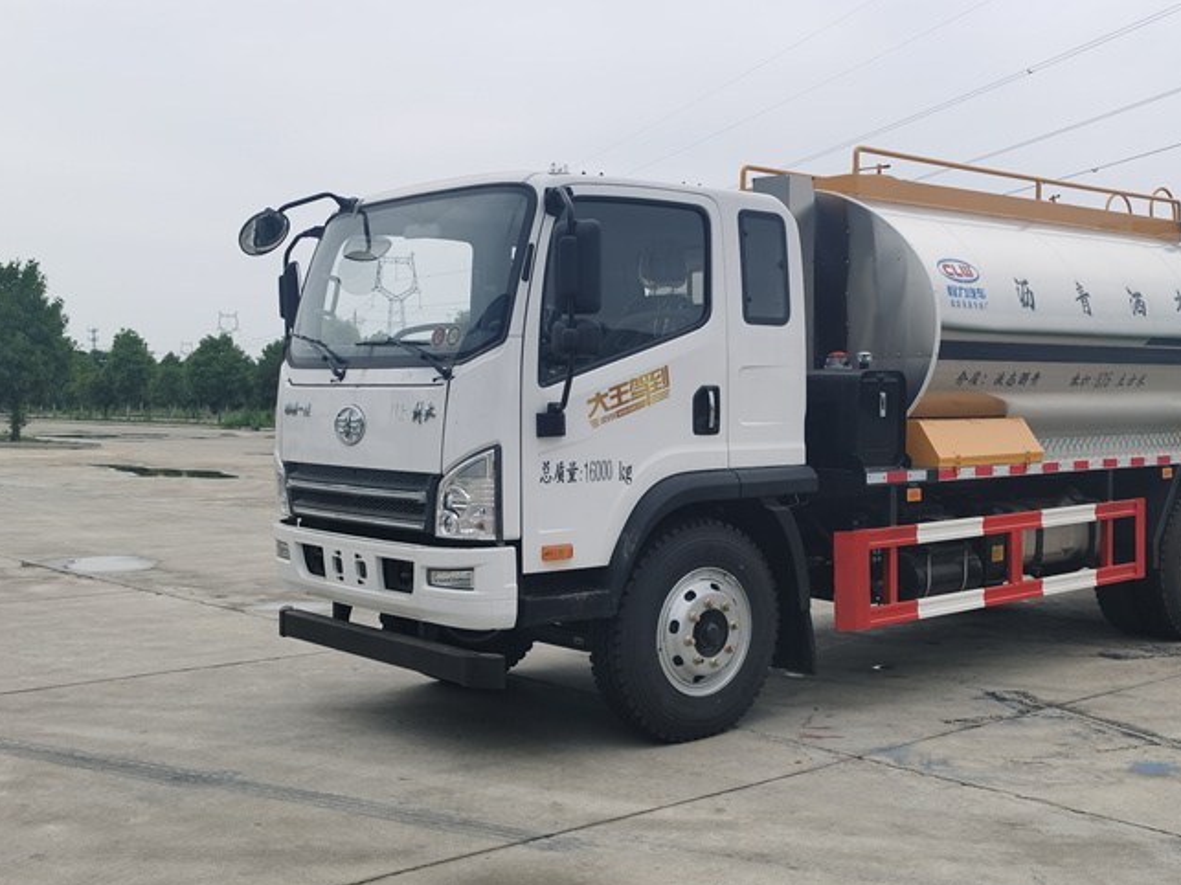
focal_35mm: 42
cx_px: 731
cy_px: 481
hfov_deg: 44.5
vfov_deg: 34.3
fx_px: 1433
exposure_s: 1/1618
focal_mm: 5.56
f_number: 1.6
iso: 50
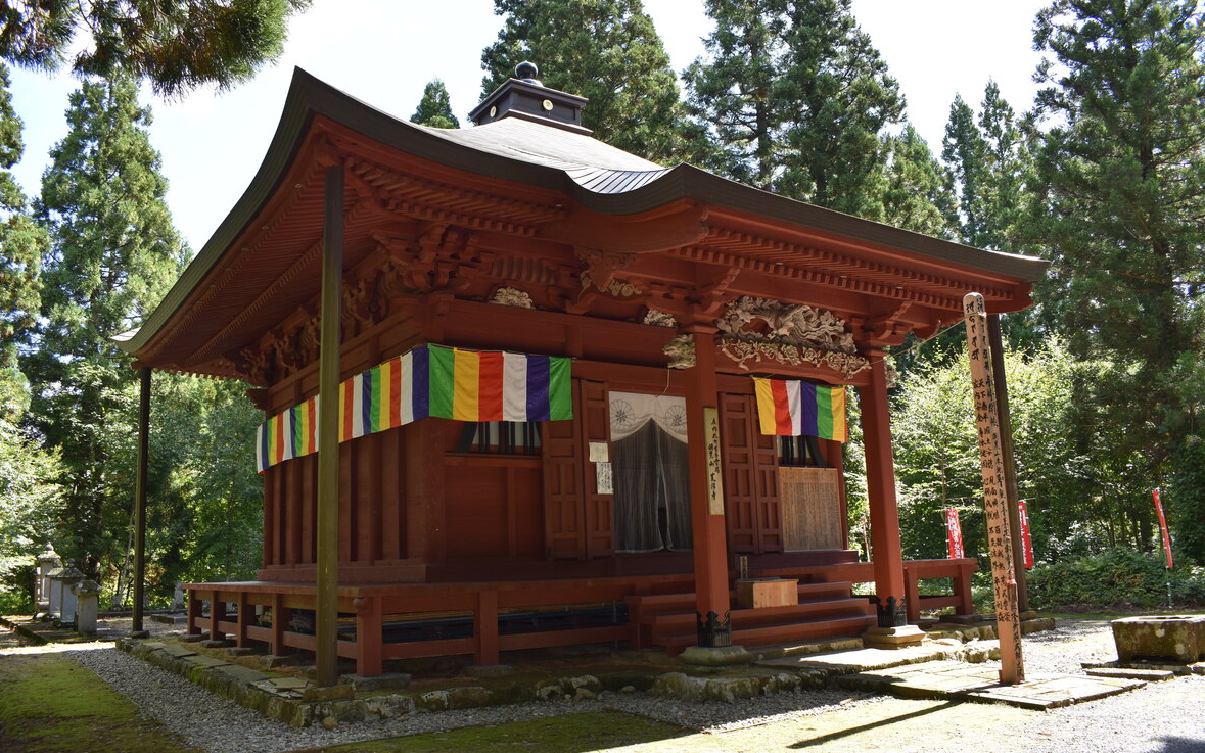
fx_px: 920
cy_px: 386
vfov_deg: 44.5
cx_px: 603
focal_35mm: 28
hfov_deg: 66.5
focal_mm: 18
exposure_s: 1/125
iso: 160
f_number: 5.6
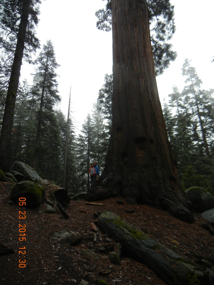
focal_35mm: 30
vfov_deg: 60.0
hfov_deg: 46.8
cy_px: 142
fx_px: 247
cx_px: 107
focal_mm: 5.4
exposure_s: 1/850
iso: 160
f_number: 3.5
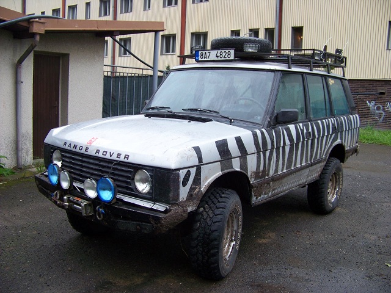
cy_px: 146
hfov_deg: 51.4
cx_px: 196
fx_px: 407
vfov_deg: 39.7
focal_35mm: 36
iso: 64
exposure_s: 1/100
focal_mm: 5.85
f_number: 2.8
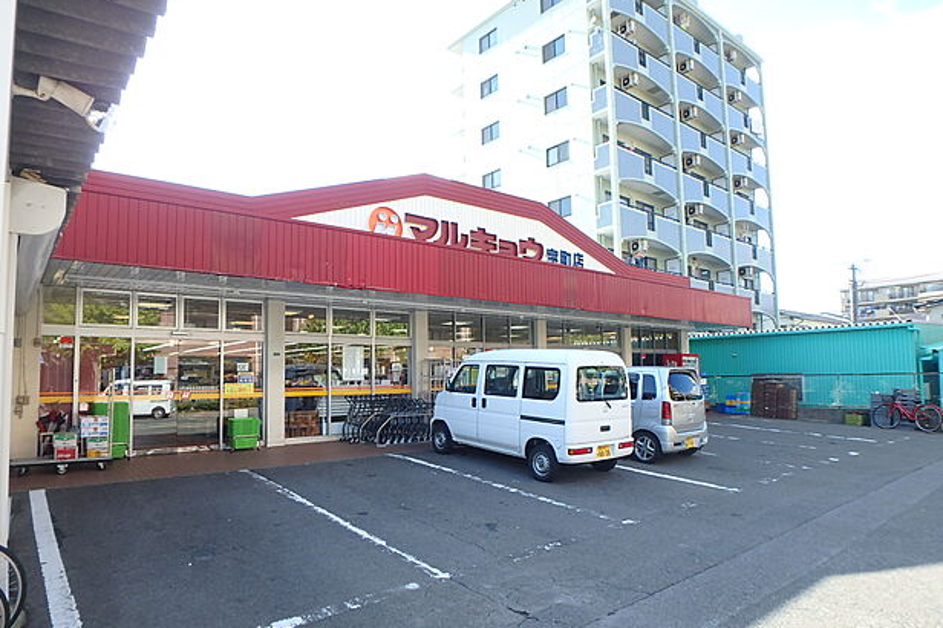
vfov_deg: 57.0
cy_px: 347
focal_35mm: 22
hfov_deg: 78.6
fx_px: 576
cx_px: 470
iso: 125
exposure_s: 1/200
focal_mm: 3.7
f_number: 3.5
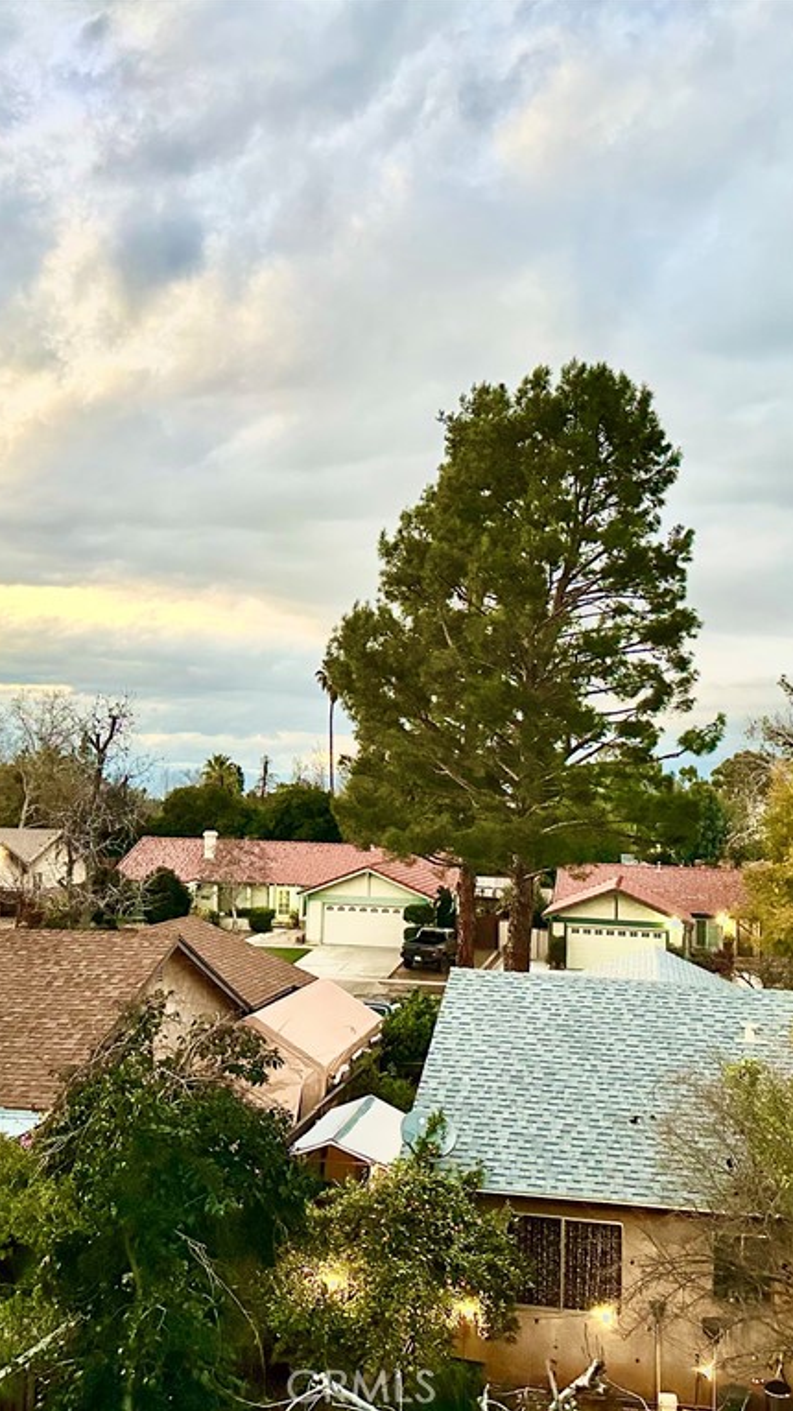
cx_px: 393
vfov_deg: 56.6
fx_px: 1309
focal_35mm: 35
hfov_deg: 33.7
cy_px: 705
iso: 640
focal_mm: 6.86
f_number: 1.78
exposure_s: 1/60
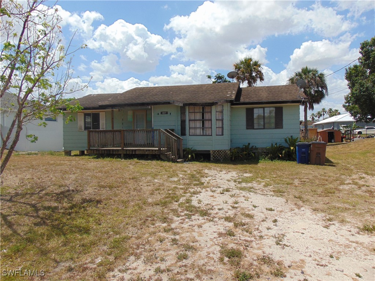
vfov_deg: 54.9
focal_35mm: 25
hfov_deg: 69.4
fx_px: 271
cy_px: 140
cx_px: 188
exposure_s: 1/400
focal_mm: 4.5
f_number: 7.7
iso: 80
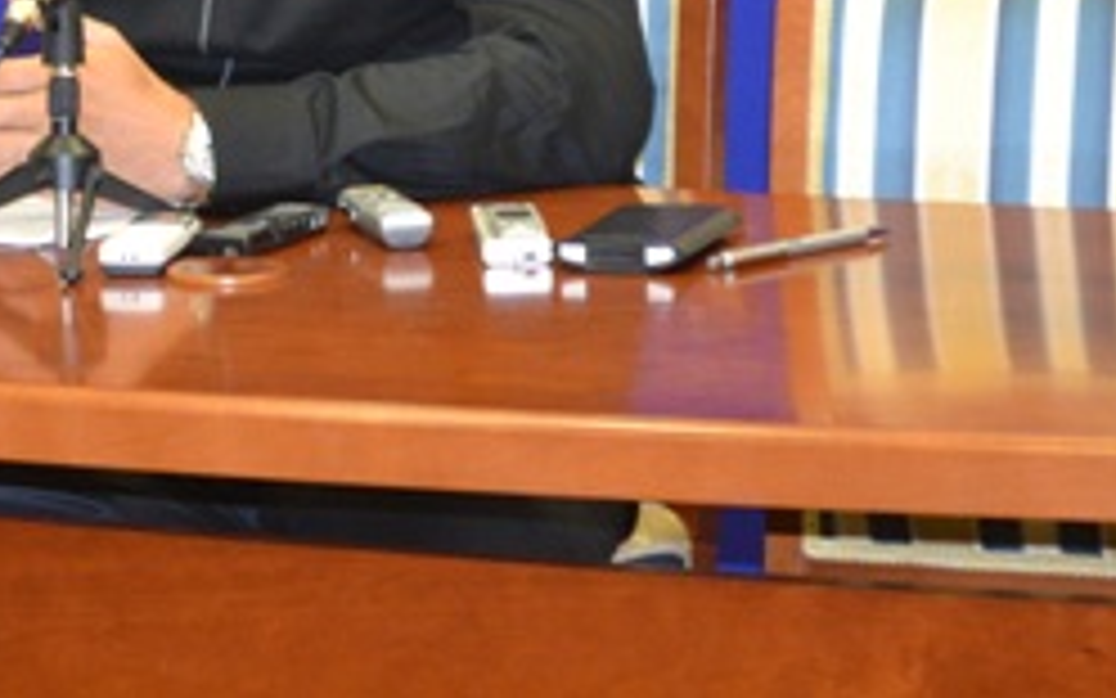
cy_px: -259
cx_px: 94
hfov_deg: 9.6
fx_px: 6610
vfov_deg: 6.0
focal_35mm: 217
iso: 2000
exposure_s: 1/60
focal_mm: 55
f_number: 5.6
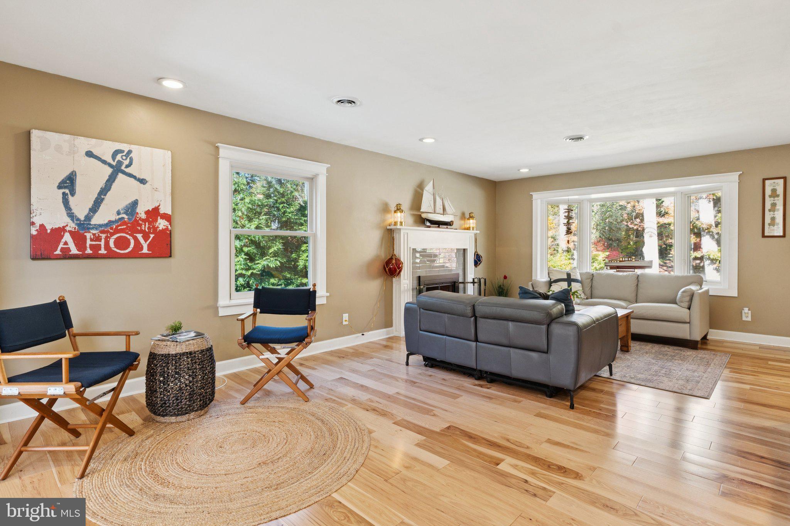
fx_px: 395
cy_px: 263
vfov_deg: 67.4
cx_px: 395
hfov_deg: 90.0
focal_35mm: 18
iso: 200
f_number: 9
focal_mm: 12.2
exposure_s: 1/3.33
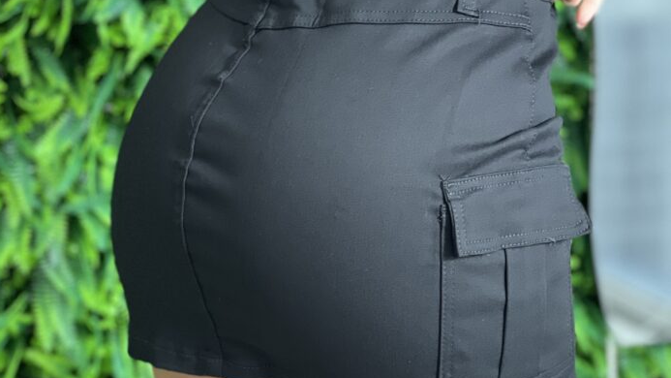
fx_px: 2011
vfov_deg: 10.7
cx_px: 333
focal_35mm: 113
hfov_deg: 18.9
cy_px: 215
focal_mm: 9
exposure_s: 1/40
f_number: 2.8
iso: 320
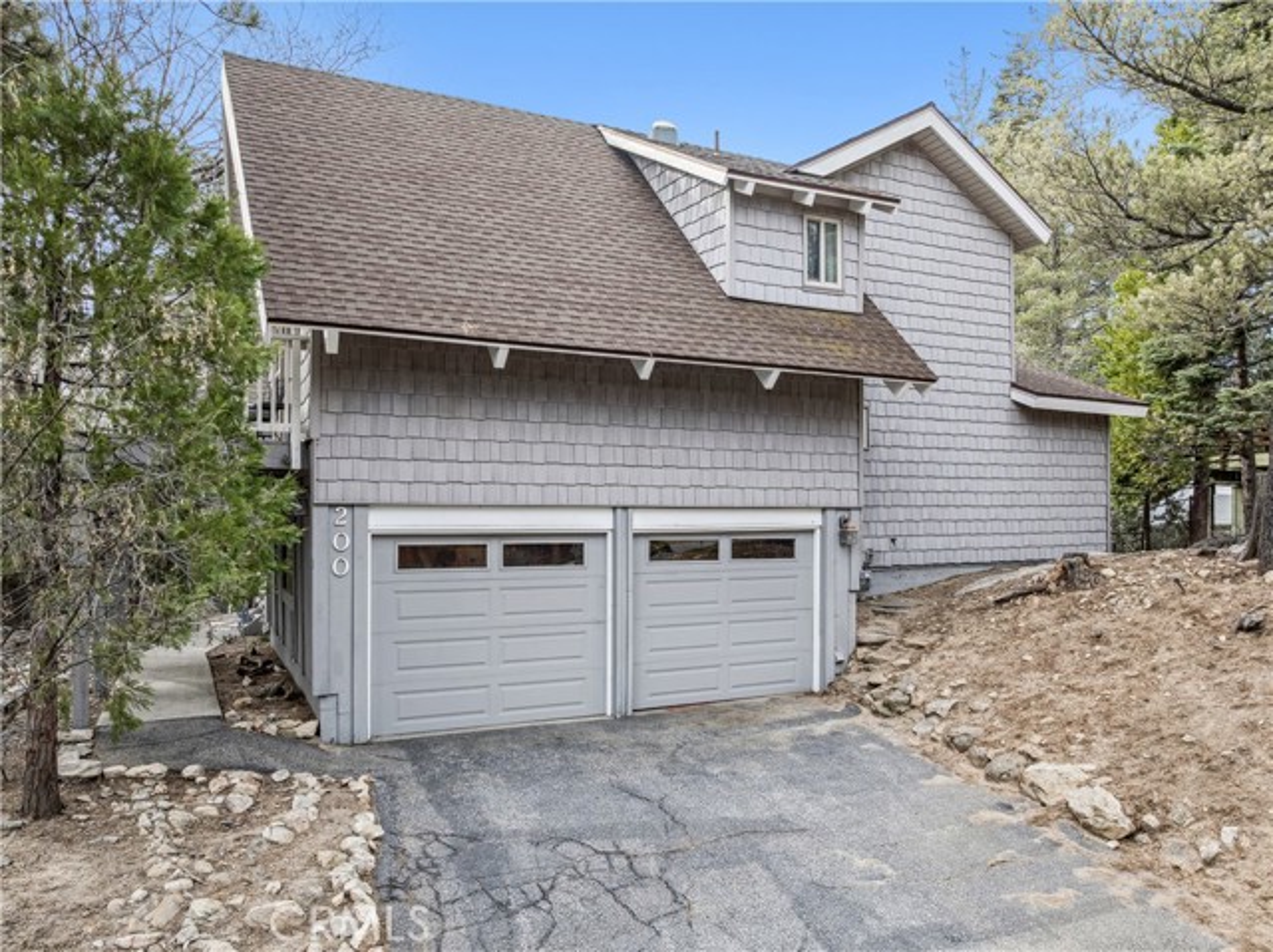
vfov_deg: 56.8
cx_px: 636
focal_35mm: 24
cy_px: 476
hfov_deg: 71.6
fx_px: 882
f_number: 2.8
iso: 120
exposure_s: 1/25
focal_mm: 12.3
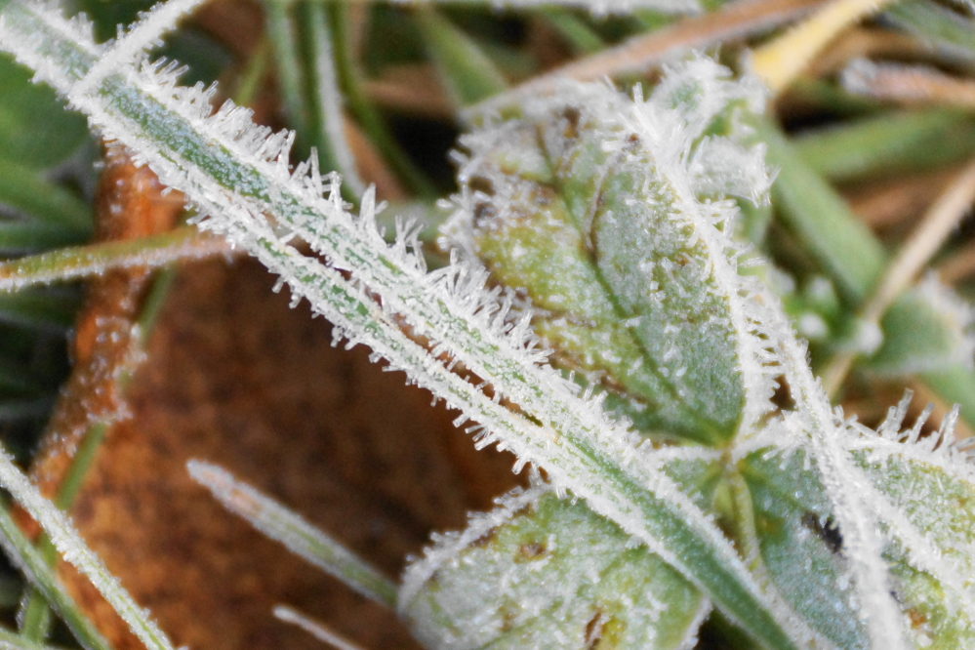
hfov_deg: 5.5
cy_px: 325
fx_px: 10155
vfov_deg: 3.7
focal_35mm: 375
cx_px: 488
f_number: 6.3
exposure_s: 1/400
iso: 1600
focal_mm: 250
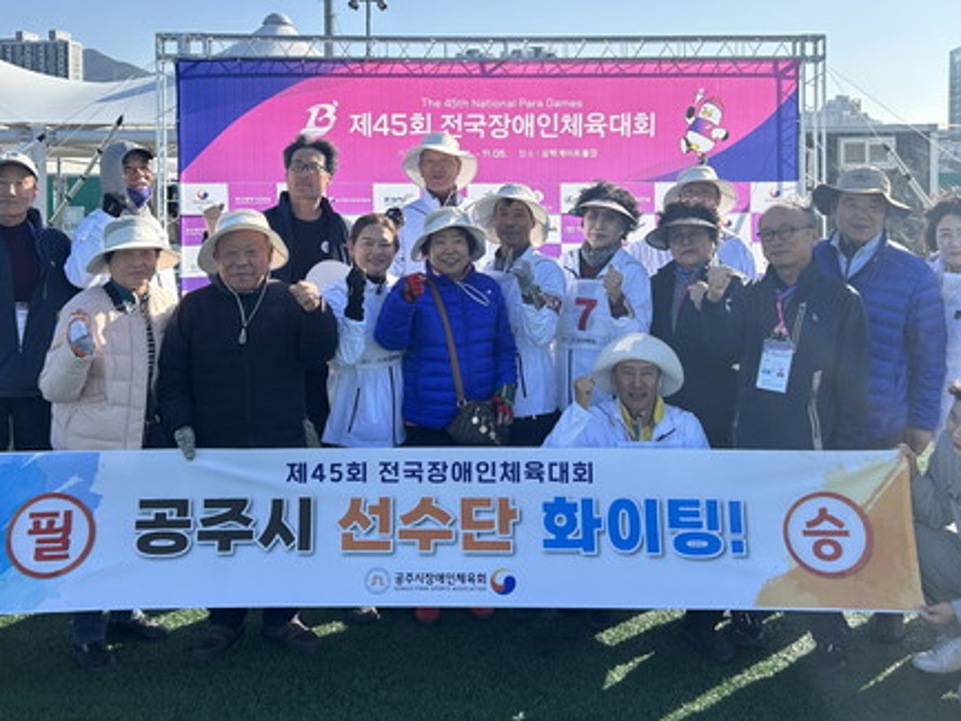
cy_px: 231
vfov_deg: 39.1
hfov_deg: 51.3
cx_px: 451
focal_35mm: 36
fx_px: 1000
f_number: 1.5
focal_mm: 5.7
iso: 50
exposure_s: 1/3704
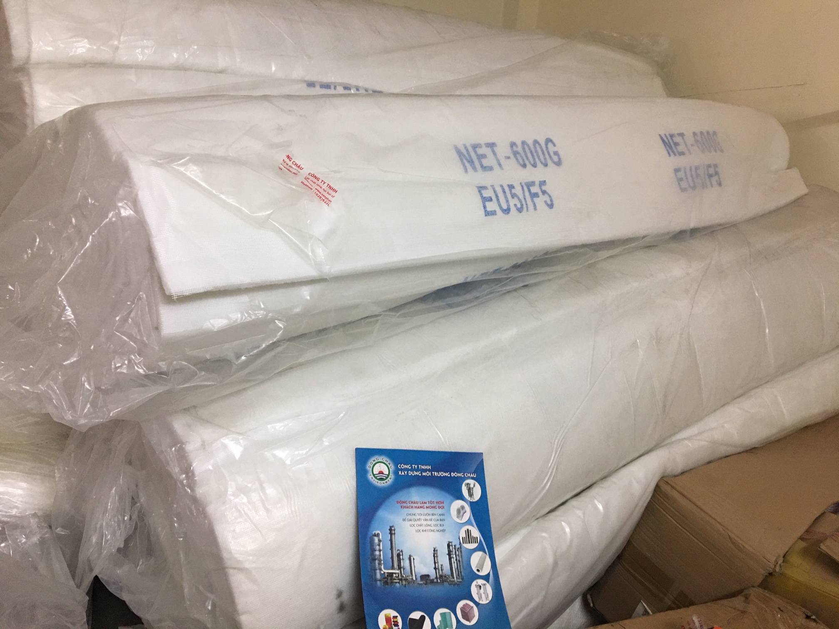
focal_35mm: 29
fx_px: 703
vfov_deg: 48.2
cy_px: 314
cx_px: 420
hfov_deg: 61.7
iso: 100
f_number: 2.2
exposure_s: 1/17
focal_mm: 4.15
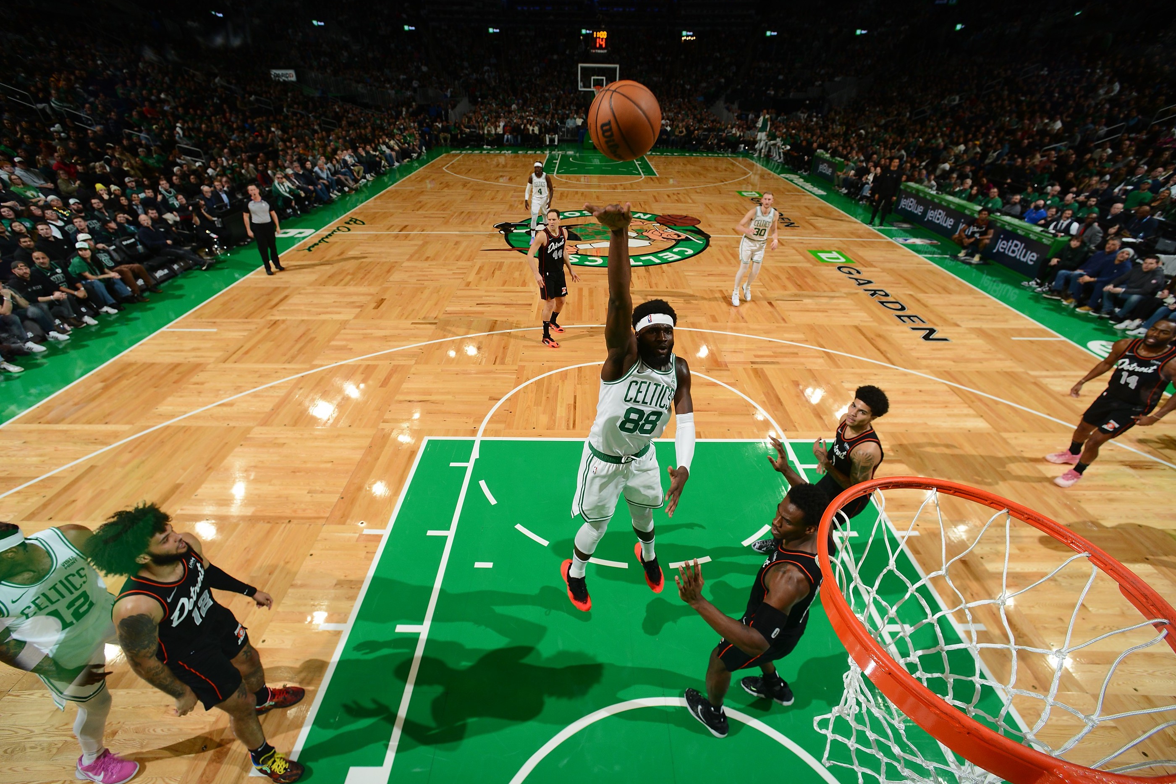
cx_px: 589
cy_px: 397
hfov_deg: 100.4
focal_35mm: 15
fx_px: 490
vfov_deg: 77.3
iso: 640
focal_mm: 14
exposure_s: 1/250
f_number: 6.3
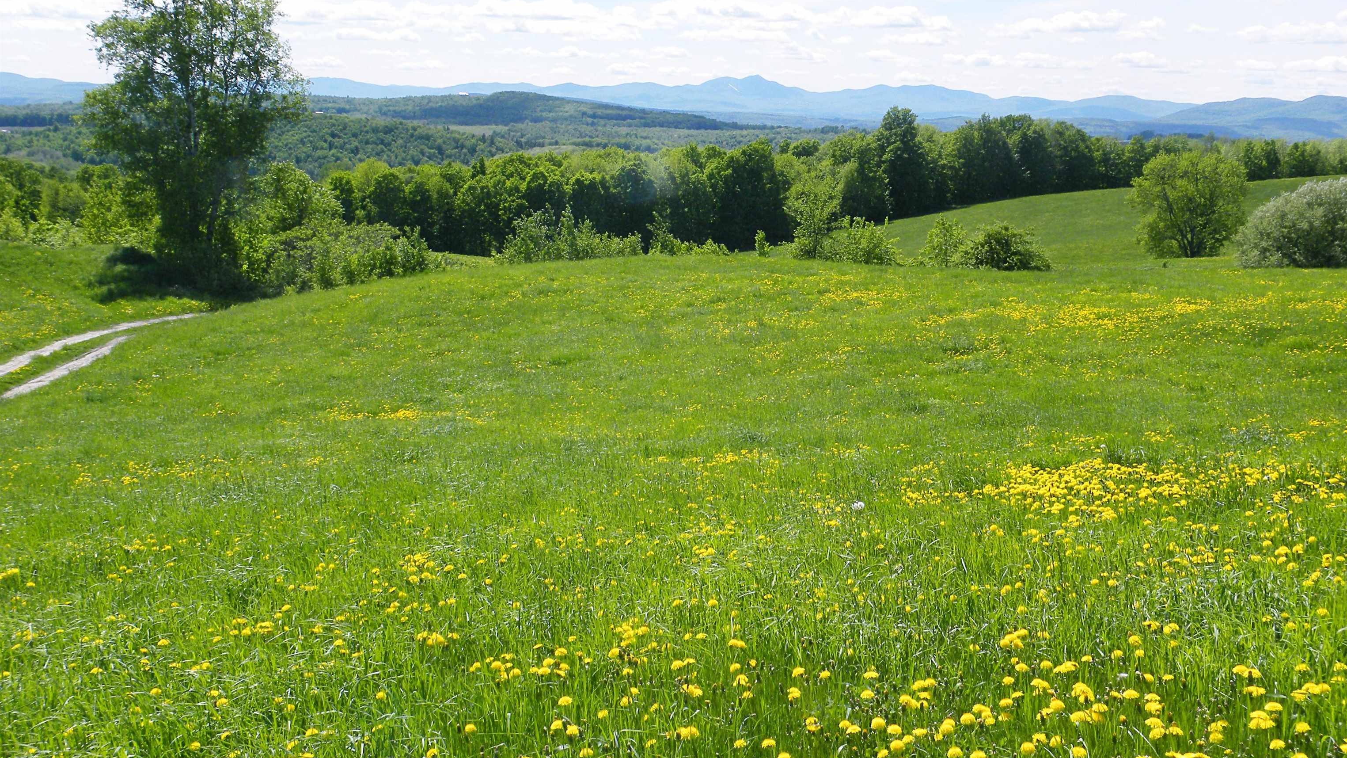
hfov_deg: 45.5
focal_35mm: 45
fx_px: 1607
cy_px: 253
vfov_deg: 26.4
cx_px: 678
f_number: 5.6
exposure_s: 1/335
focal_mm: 7.3
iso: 64
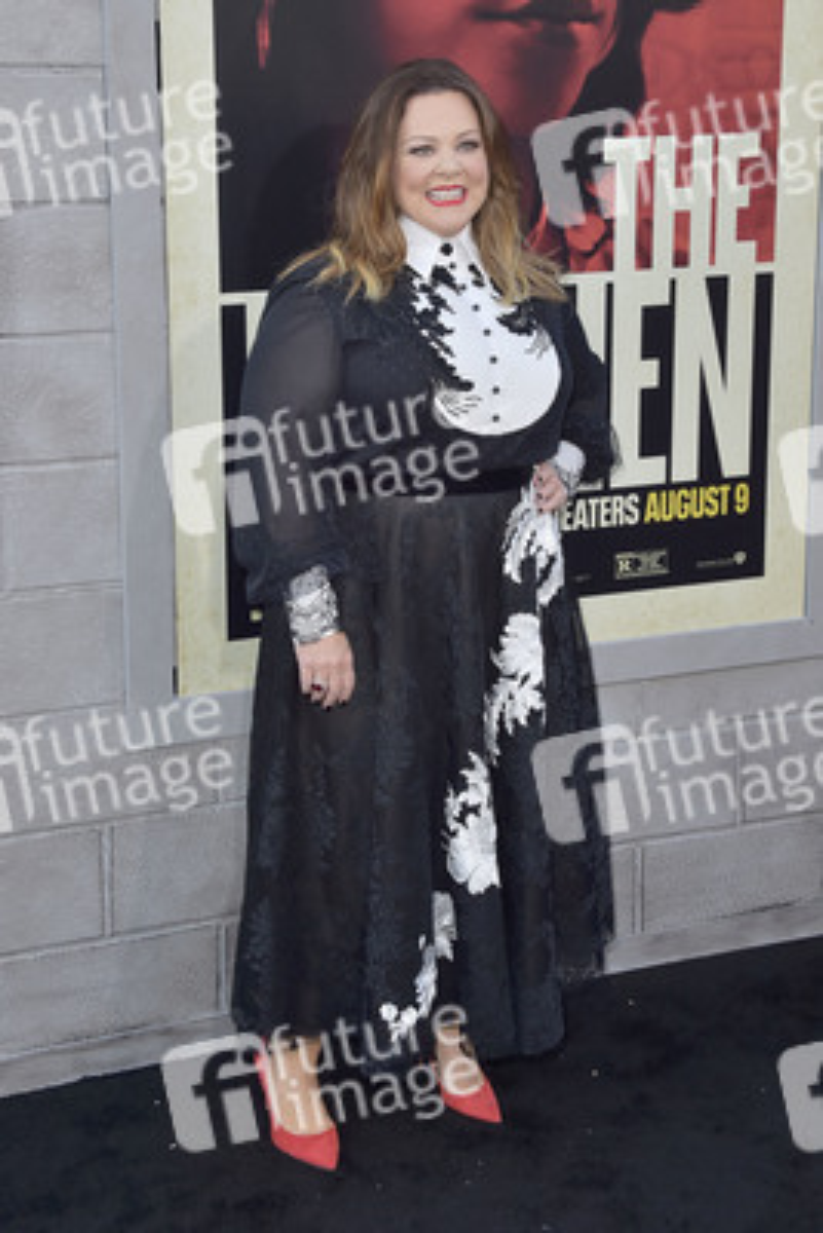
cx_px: 412
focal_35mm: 50
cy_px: 616
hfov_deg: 27.0
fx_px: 1713
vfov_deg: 39.6
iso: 320
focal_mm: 50
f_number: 7.1
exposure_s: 1/250
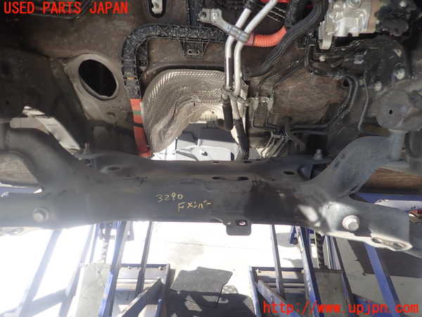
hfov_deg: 69.4
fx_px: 305
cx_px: 211
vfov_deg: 54.9
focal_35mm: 25
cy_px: 158
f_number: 2
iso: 100
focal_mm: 4.5
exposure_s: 1/100
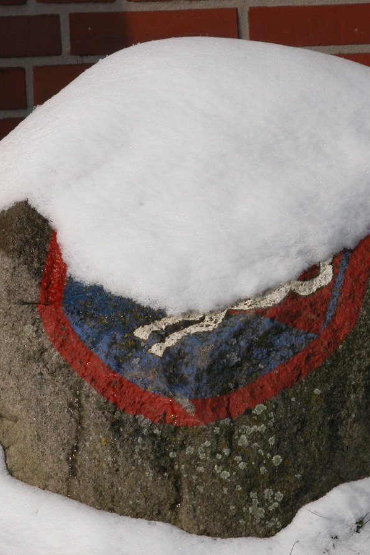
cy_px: 278
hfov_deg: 6.1
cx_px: 264
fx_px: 3453
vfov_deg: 9.2
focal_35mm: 224
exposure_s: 1/534
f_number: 7
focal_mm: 41.1
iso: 100
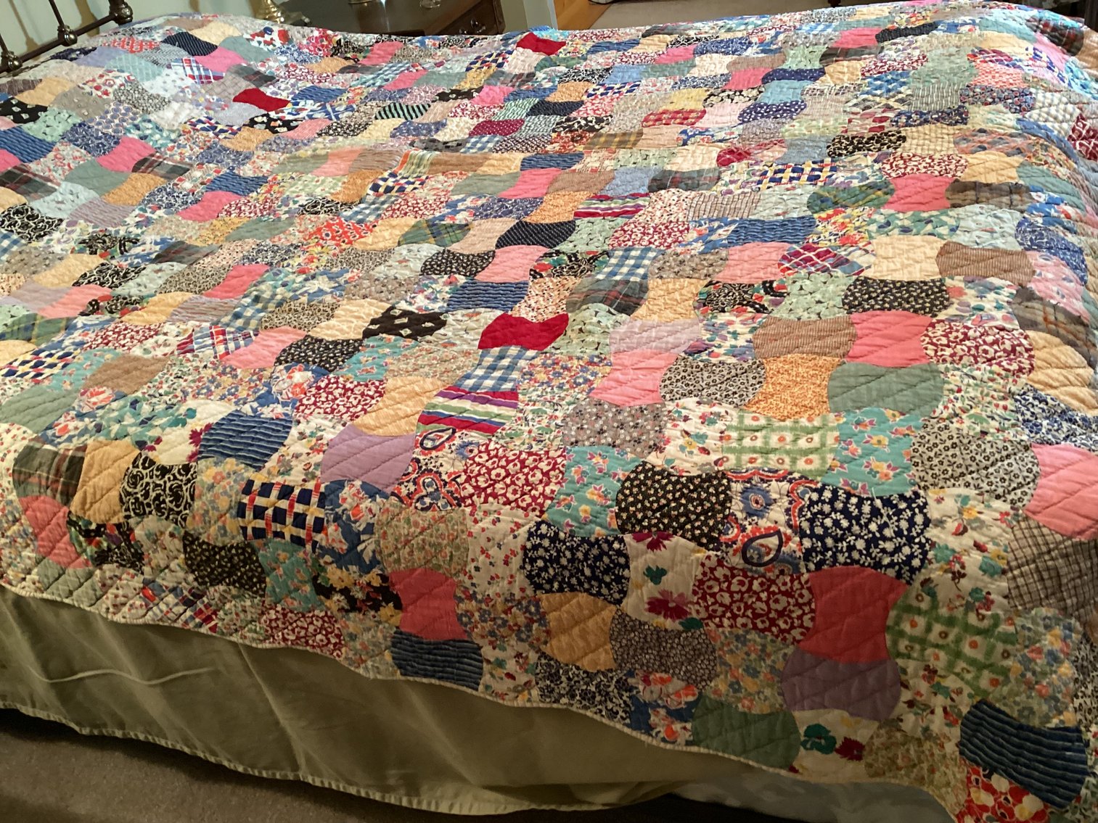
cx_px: 549
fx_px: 983
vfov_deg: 45.4
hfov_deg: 58.3
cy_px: 412
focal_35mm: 31
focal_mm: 3.3
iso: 250
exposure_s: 1/33
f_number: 2.4
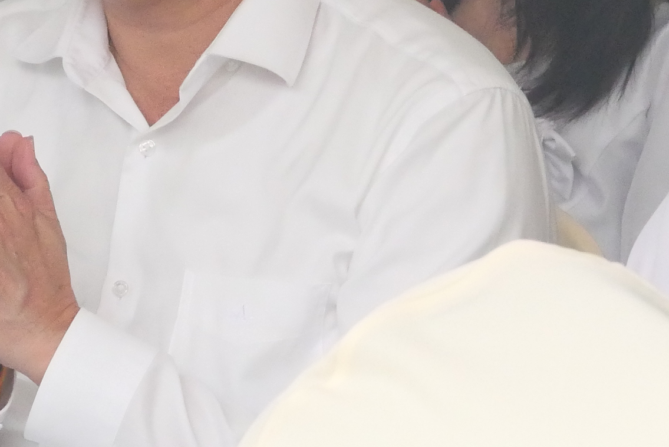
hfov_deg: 2.0
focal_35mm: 1017
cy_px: 104
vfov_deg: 1.4
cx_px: 266
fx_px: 18908
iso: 4000
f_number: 7.1
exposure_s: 1/1300
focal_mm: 150
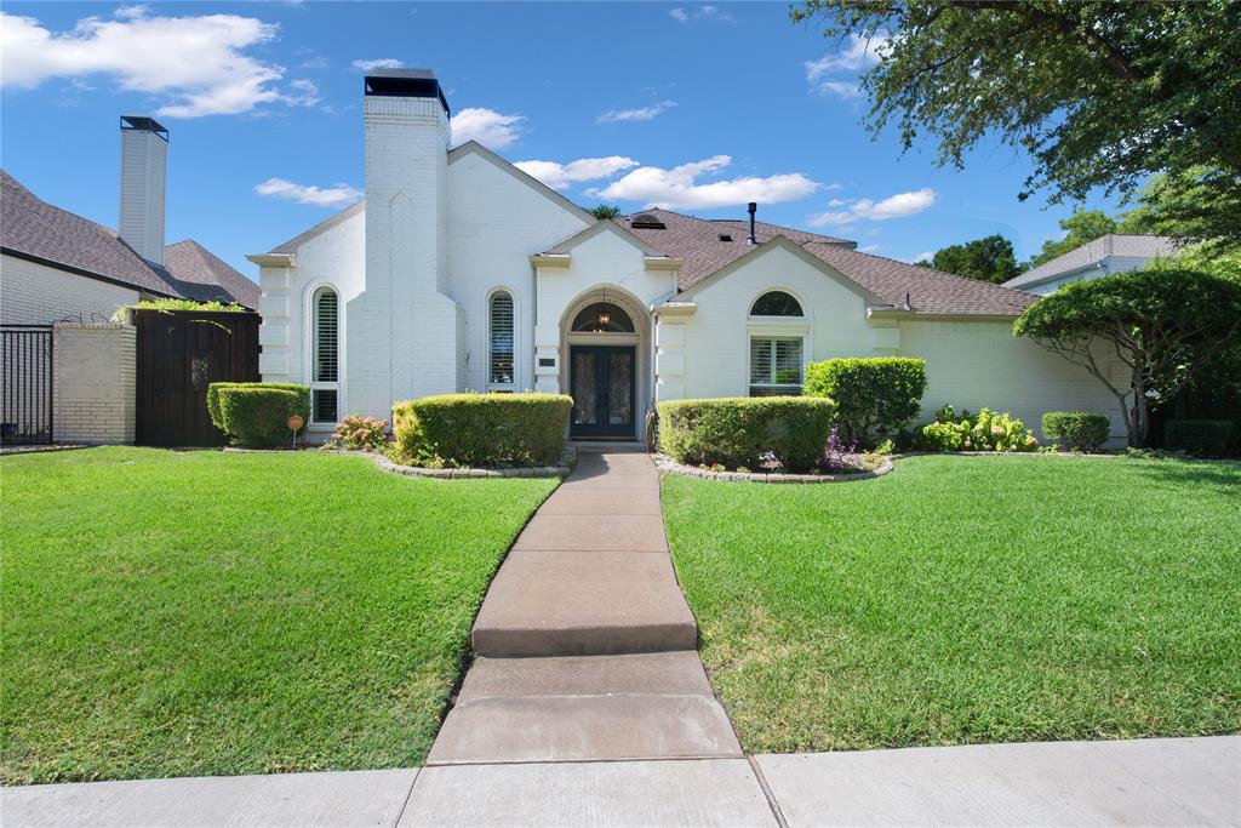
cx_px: 620
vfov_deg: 73.8
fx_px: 552
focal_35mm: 16
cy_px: 414
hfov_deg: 96.7
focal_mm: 16
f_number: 18
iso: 200
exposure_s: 1/20
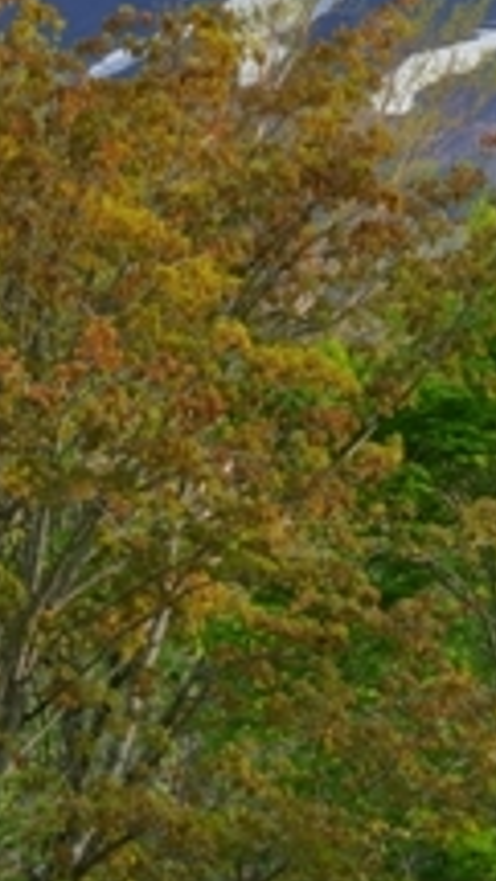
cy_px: 248
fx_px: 5095
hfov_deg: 5.6
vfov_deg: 9.9
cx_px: 250
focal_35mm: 218
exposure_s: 1/50
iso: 100
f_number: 11
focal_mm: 70
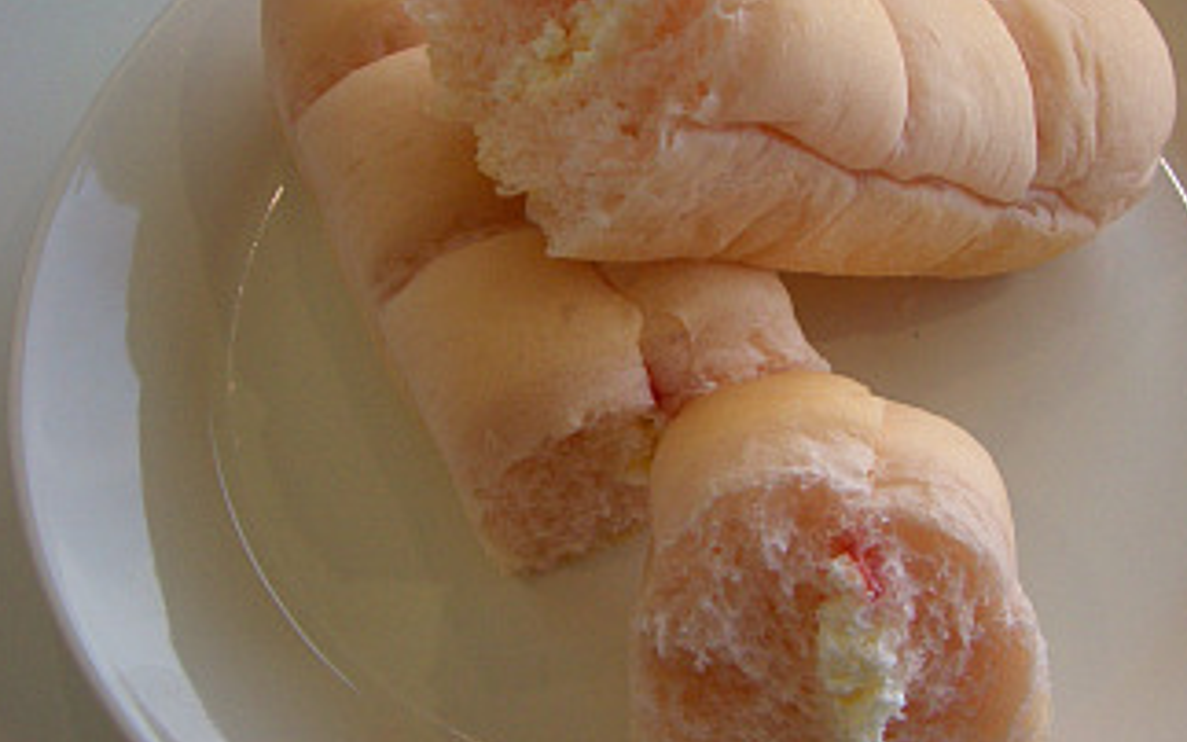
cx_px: 713
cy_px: 275
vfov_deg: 27.9
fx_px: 1488
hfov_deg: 43.3
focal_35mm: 46
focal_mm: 5.8
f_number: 2.6
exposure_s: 1/250
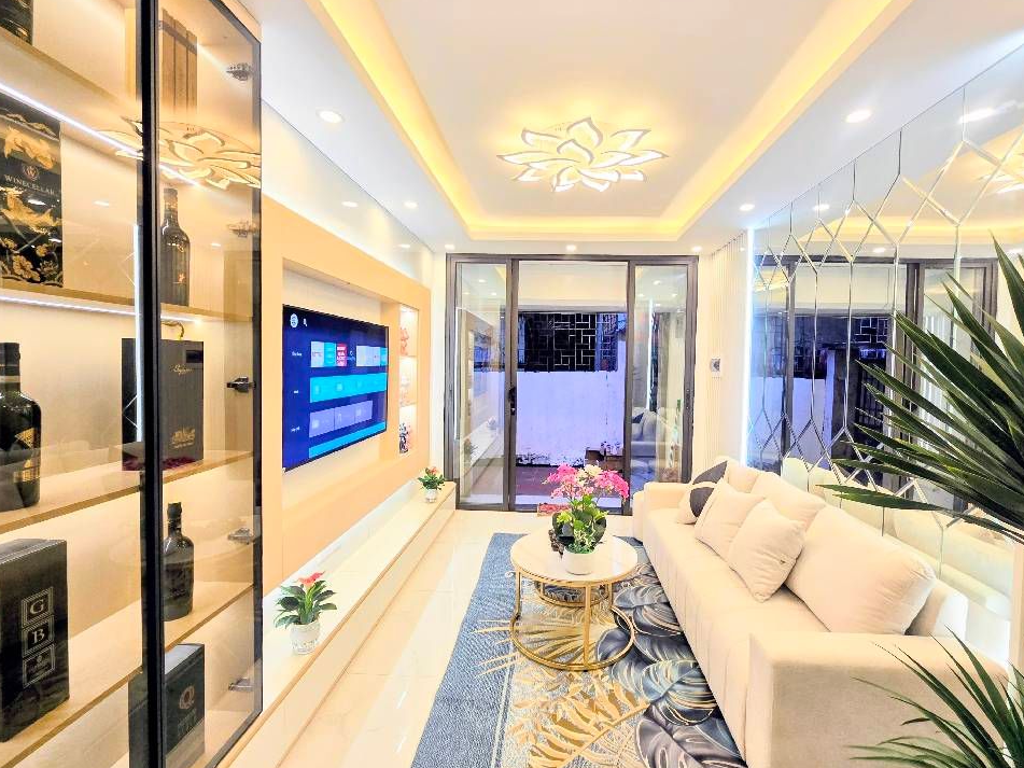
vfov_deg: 85.7
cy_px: 381
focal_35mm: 14
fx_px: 414
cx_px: 539
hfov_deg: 102.0
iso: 80
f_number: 2.2
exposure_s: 1/50
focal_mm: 2.2
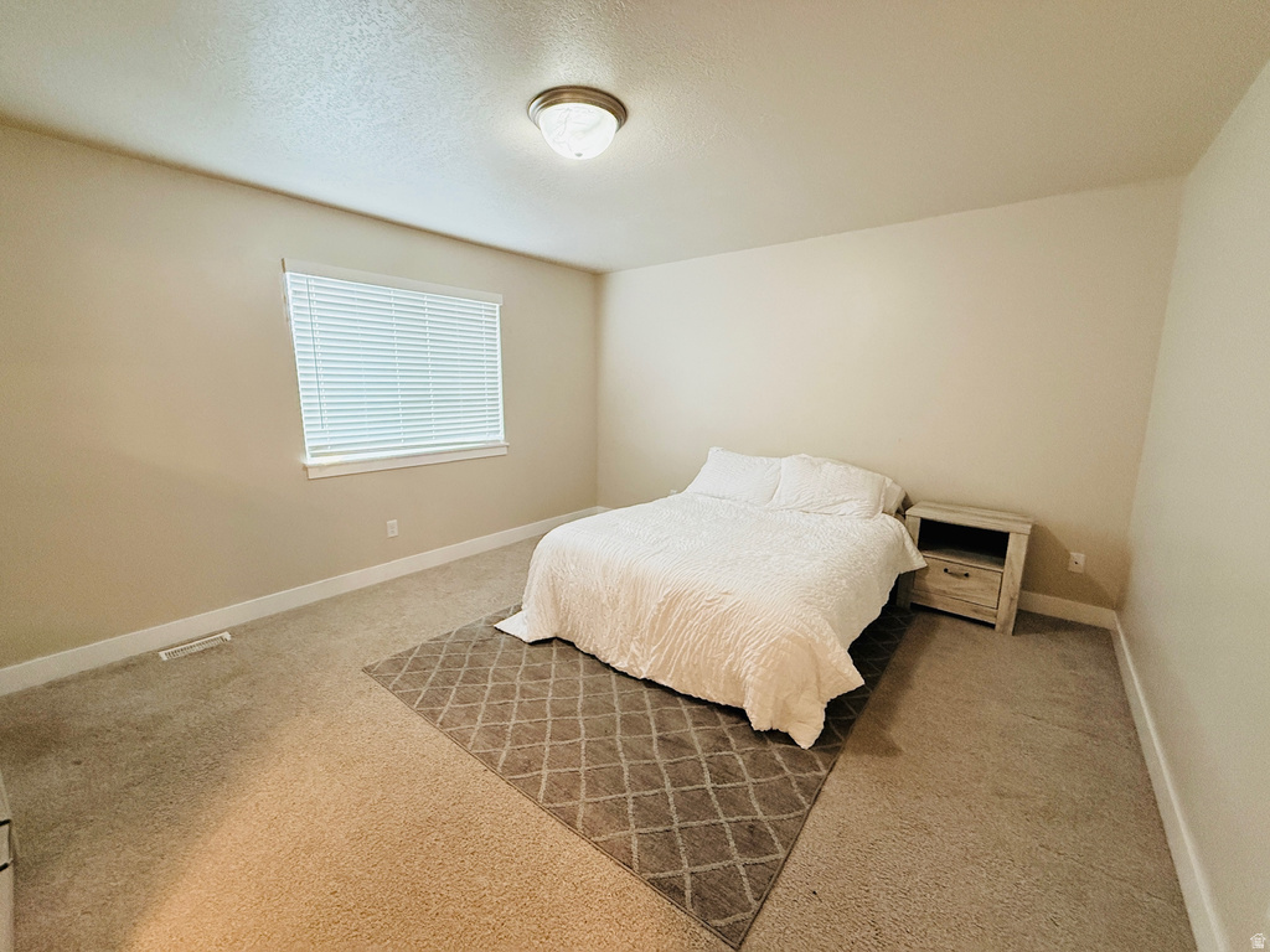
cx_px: 635
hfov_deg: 102.1
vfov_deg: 85.7
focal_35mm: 14
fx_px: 514
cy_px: 476
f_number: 2.2
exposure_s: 1/120
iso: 500
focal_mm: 2.22
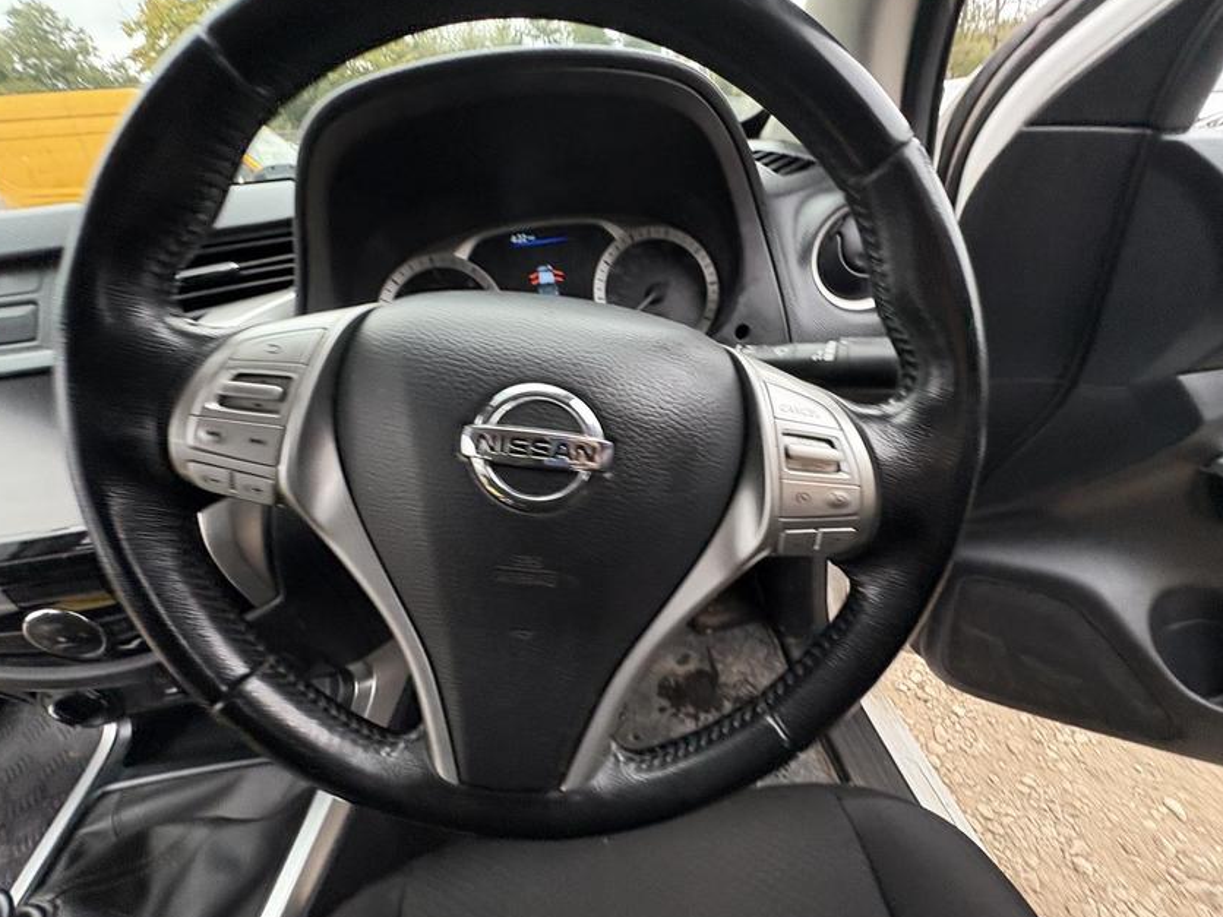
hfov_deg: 98.2
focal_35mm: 15
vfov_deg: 81.7
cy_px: 471
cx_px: 614
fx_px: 530
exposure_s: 1/60
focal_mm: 2.22
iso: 200
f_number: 2.2
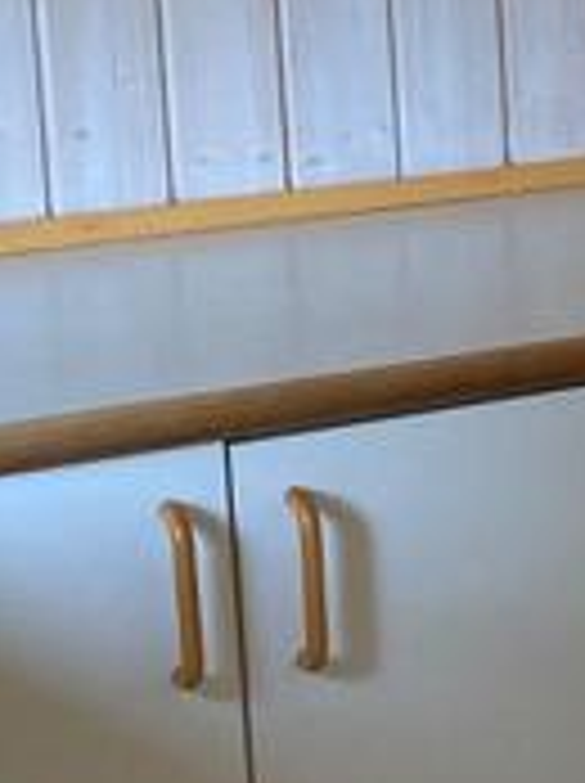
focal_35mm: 145
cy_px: 277
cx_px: 1224
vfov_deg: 13.6
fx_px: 3275
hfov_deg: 9.5
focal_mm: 3.99
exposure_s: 1/88
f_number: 1.8
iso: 80
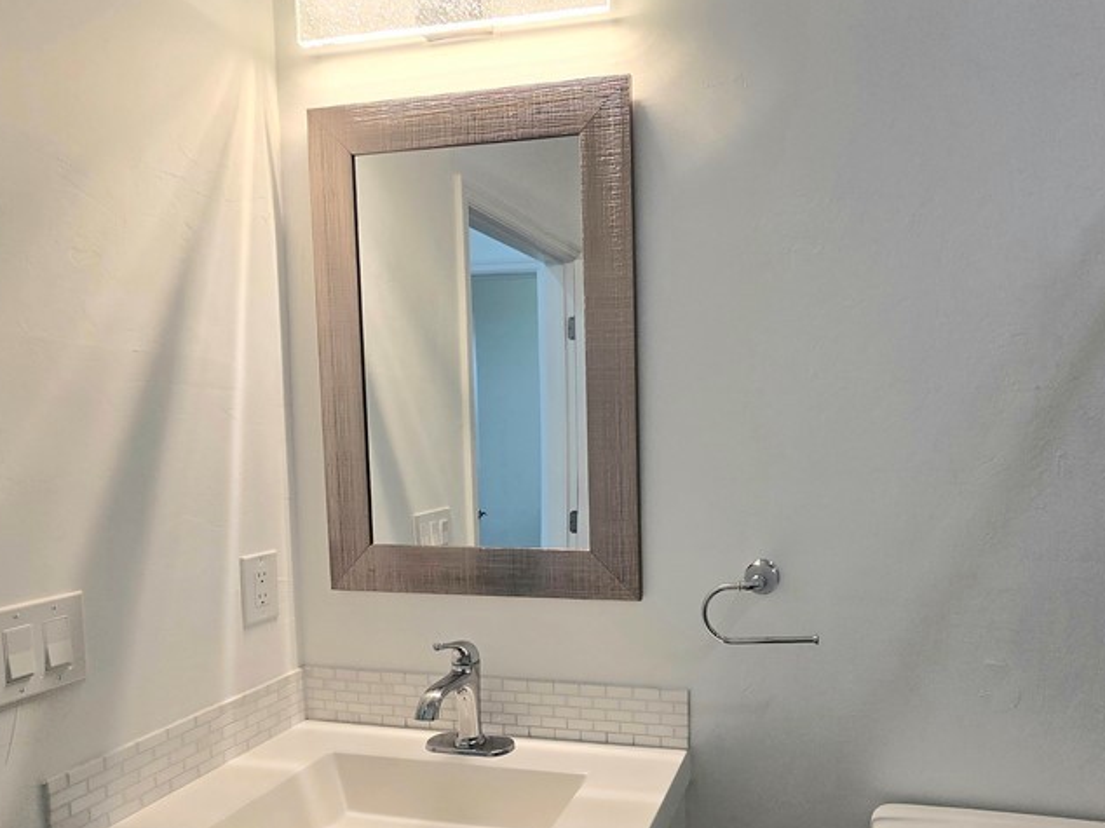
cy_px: 478
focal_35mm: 21
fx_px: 670
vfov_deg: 63.1
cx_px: 699
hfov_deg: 77.4
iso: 80
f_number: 2.2
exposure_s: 1/120
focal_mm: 2.2
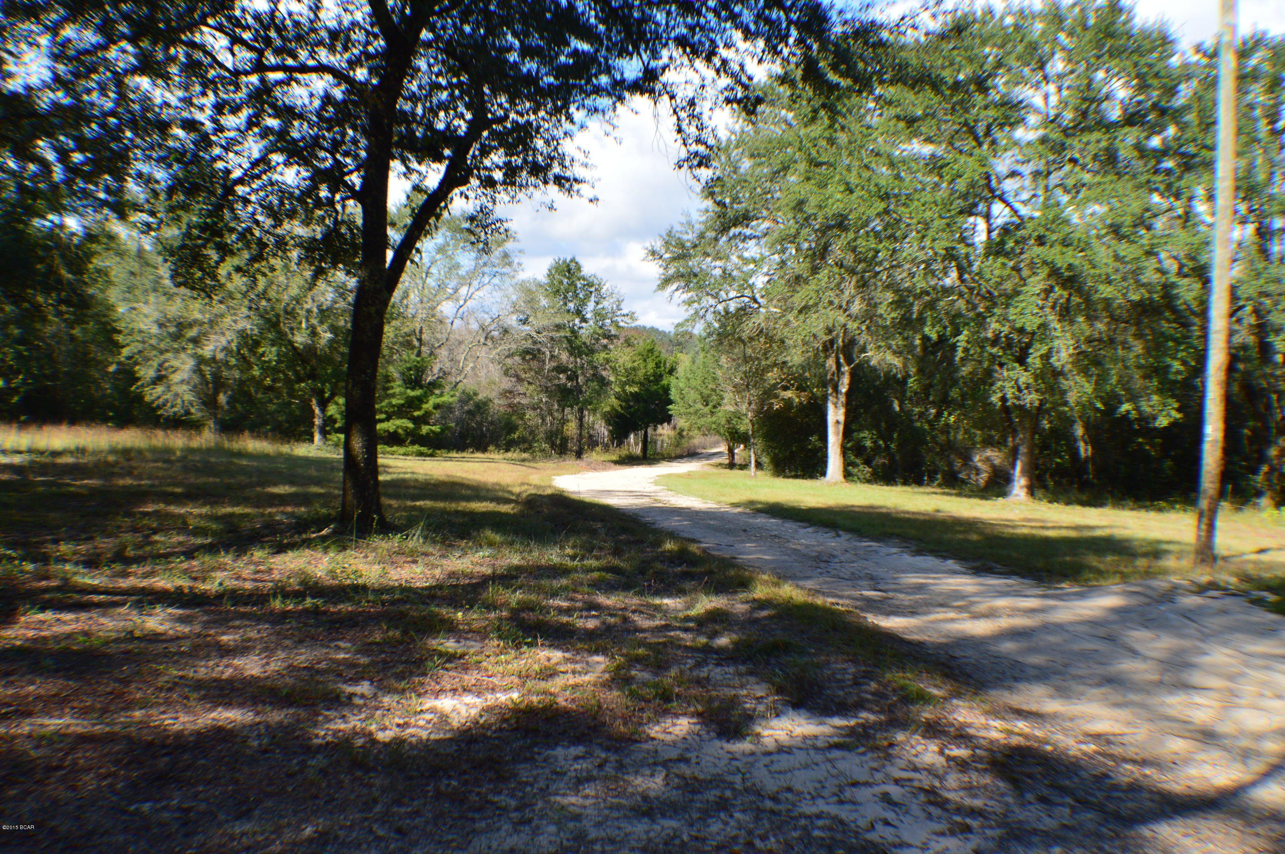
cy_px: 427
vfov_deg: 34.1
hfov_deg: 49.6
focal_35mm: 39
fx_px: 1391
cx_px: 642
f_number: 10
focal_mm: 26
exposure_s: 1/200
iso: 400
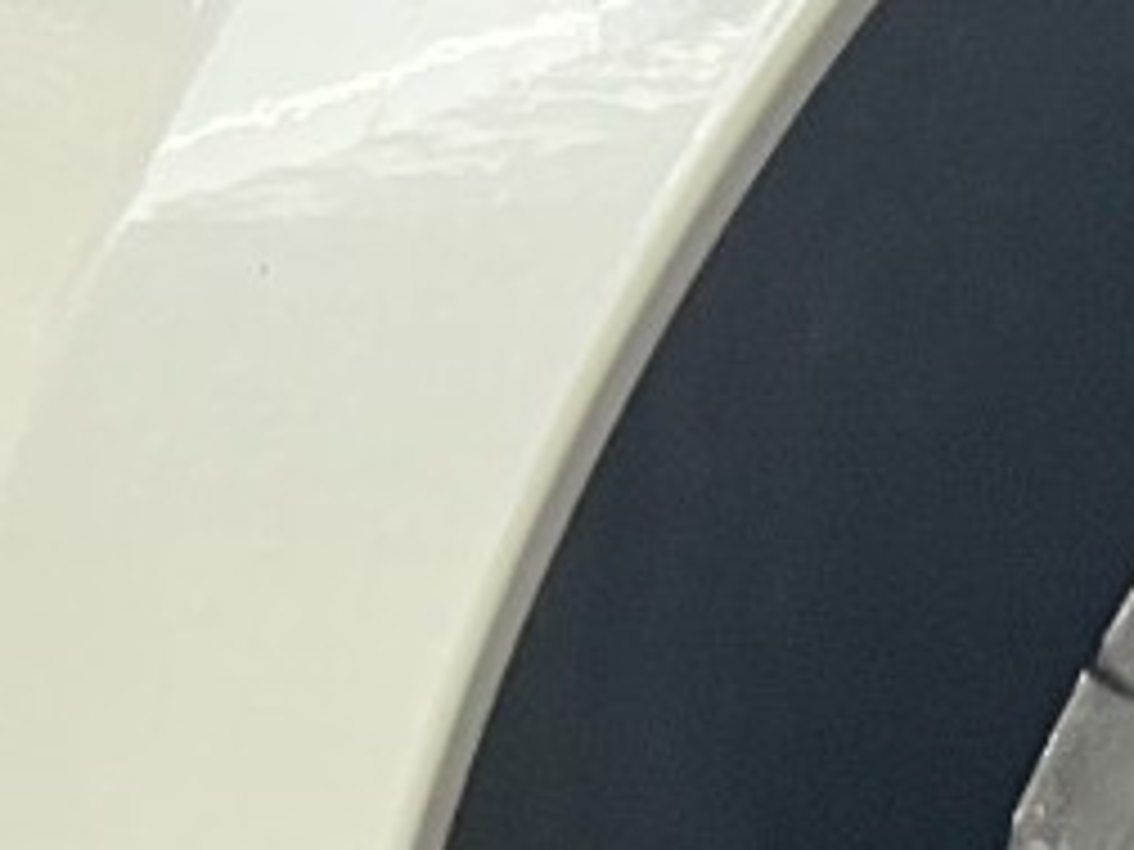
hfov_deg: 10.0
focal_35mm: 165
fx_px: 5405
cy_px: 1835
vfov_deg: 8.4
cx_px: 3020
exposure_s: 1/50
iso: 250
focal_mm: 5.1
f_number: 1.6
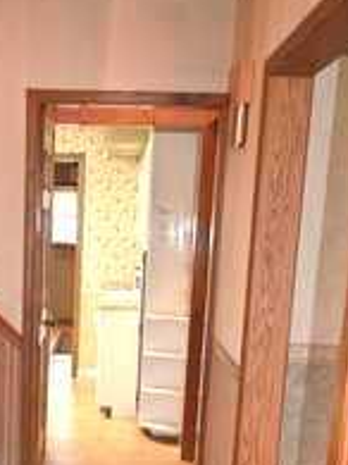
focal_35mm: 71
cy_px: 517
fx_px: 953
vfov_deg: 25.3
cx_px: 60
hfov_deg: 20.4
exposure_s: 1/60
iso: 1000
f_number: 3.8
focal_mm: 20
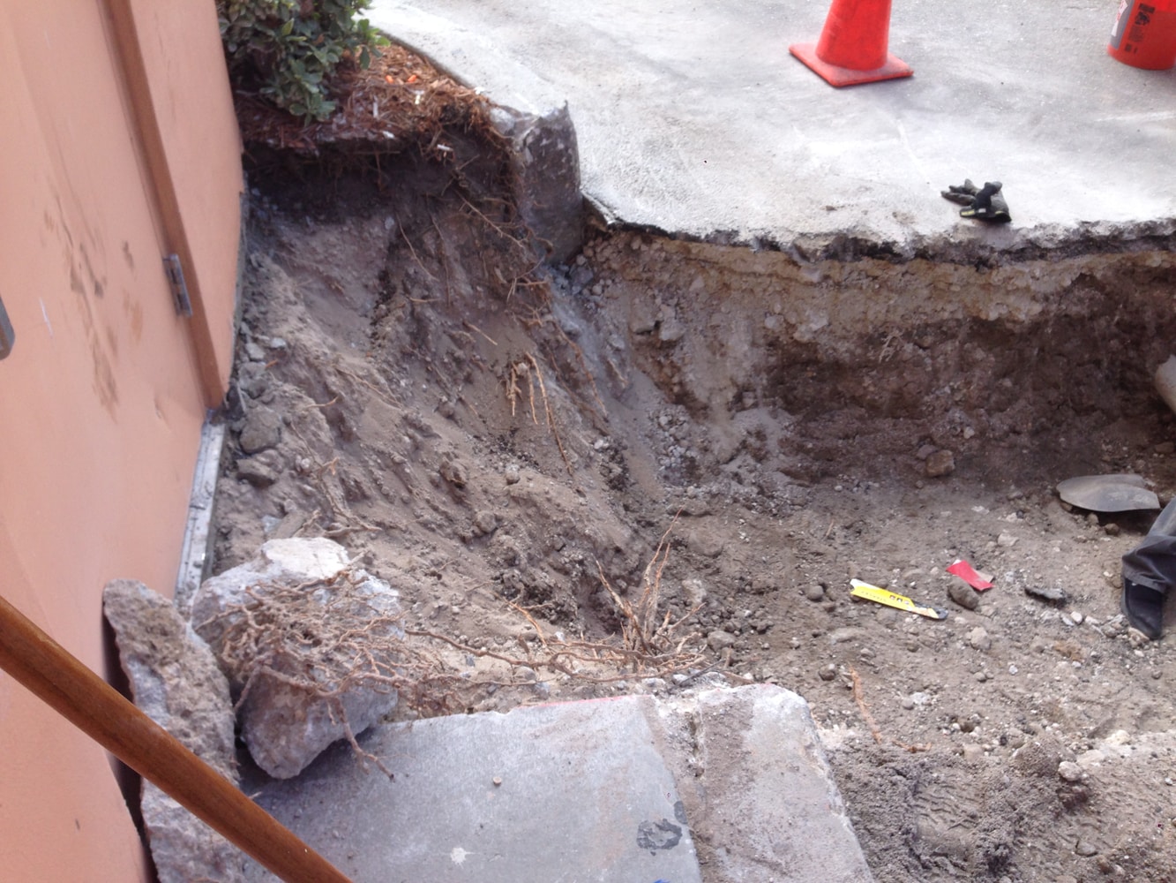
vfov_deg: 43.0
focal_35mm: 33
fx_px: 1121
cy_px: 442
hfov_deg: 55.3
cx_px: 588
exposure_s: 1/471
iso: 50
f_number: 2.4
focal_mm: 4.12
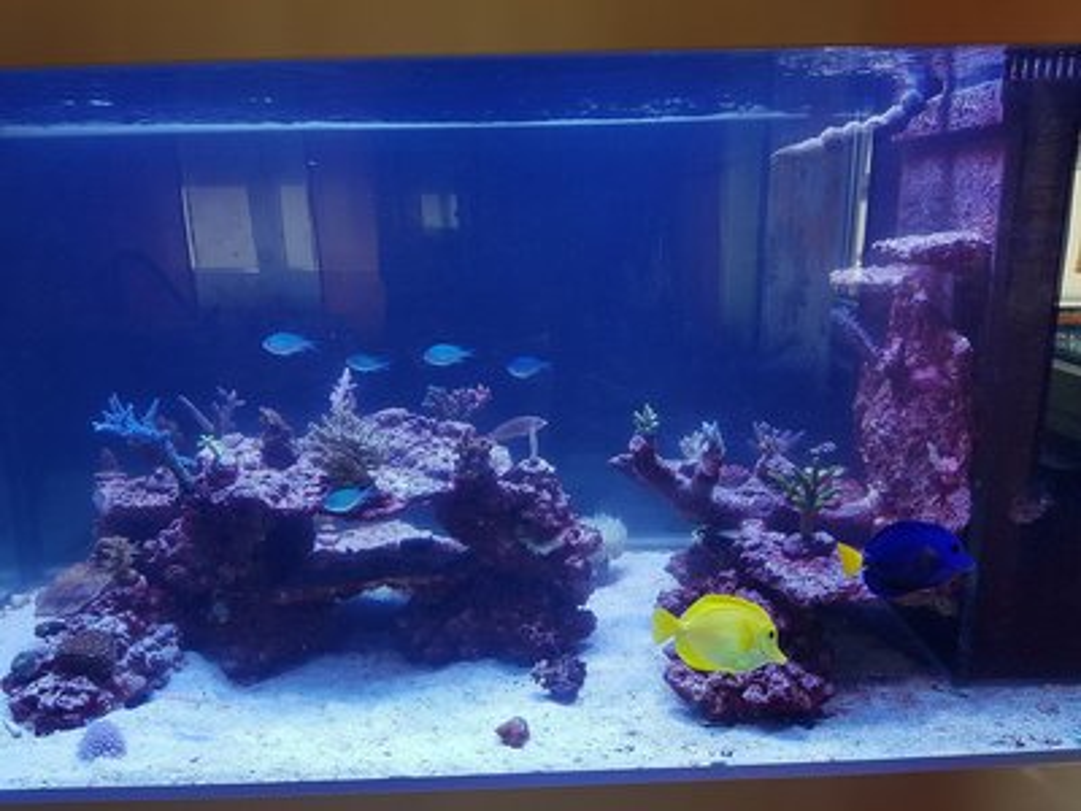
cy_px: 406
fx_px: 812
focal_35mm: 26
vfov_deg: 53.1
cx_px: 540
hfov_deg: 67.3
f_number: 1.7
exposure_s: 1/160
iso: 50
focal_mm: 4.2
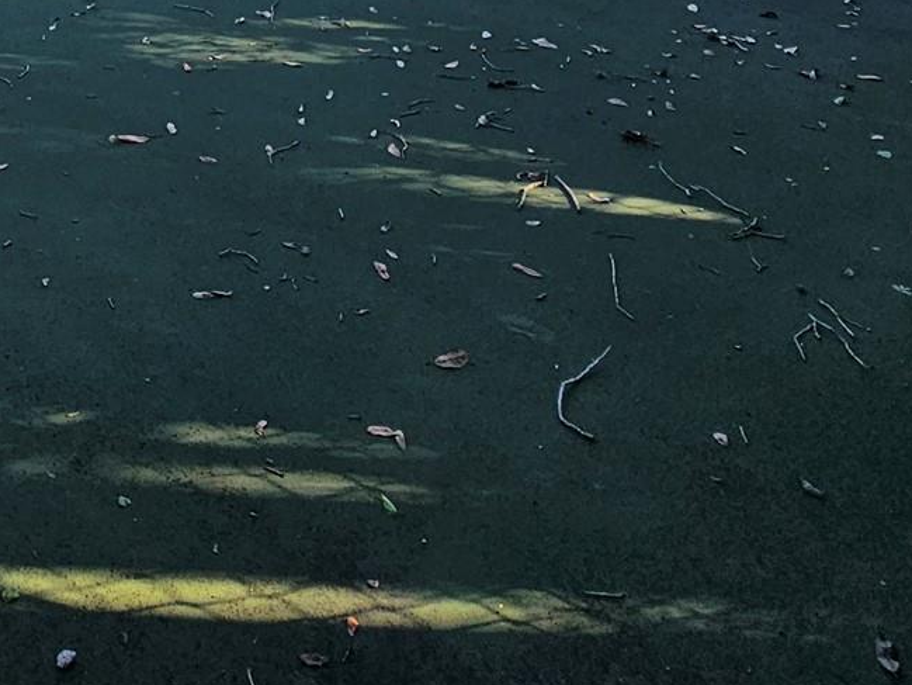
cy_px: -321
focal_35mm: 41
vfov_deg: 26.4
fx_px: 1080
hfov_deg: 41.1
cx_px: 42
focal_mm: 2.2
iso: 50
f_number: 2.2
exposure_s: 1/604
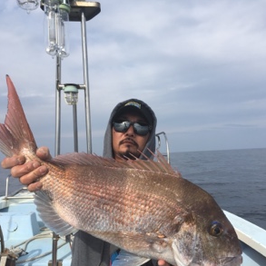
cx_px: 135
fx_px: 304
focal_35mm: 35
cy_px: 160
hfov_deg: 47.2
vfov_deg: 46.9
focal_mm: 4.15
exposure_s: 1/1876
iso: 25
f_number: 2.2
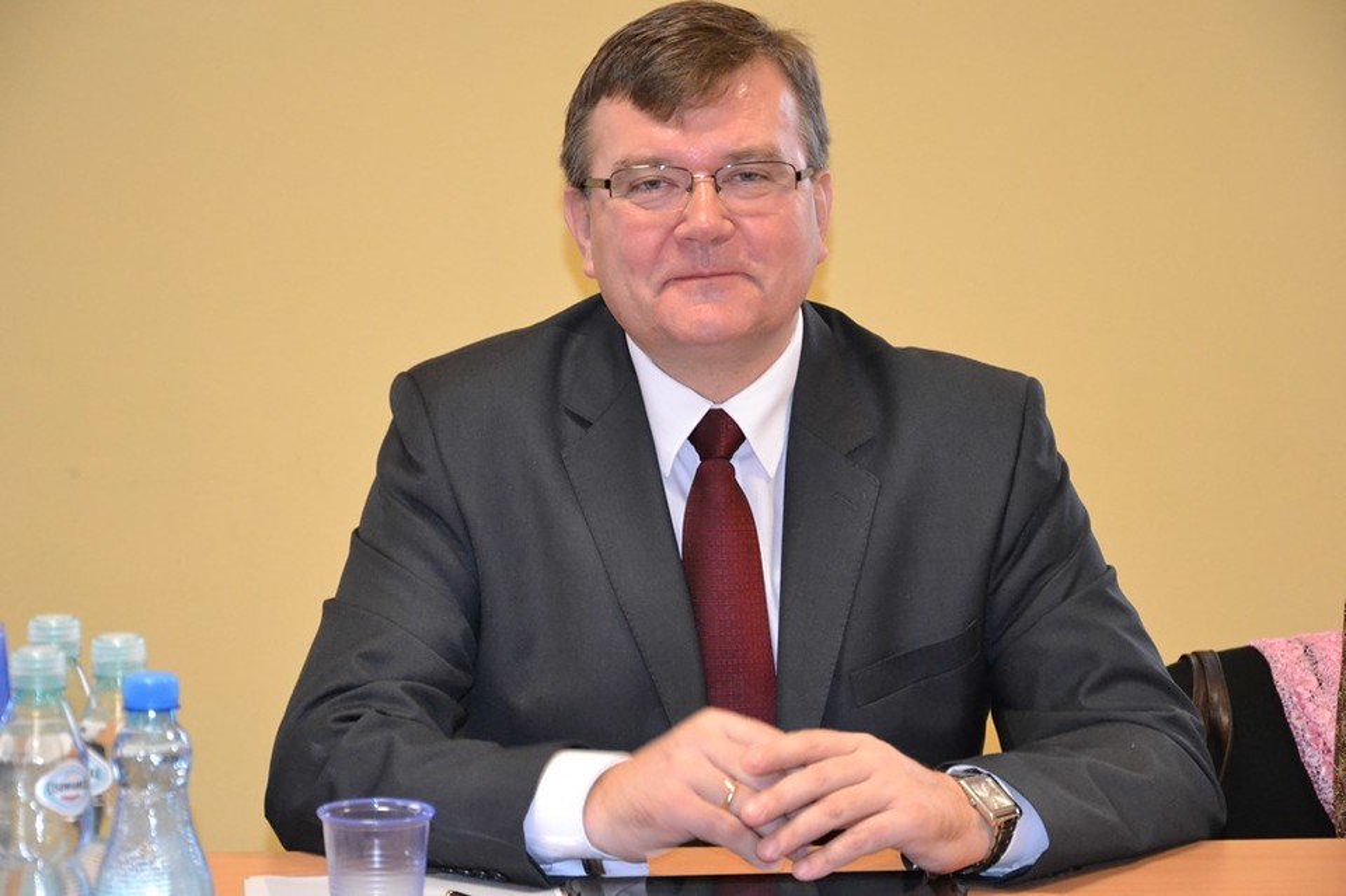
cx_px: 673
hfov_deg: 18.2
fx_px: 4204
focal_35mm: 112
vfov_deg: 12.2
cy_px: 448
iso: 3200
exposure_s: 1/60
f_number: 5.3
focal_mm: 75
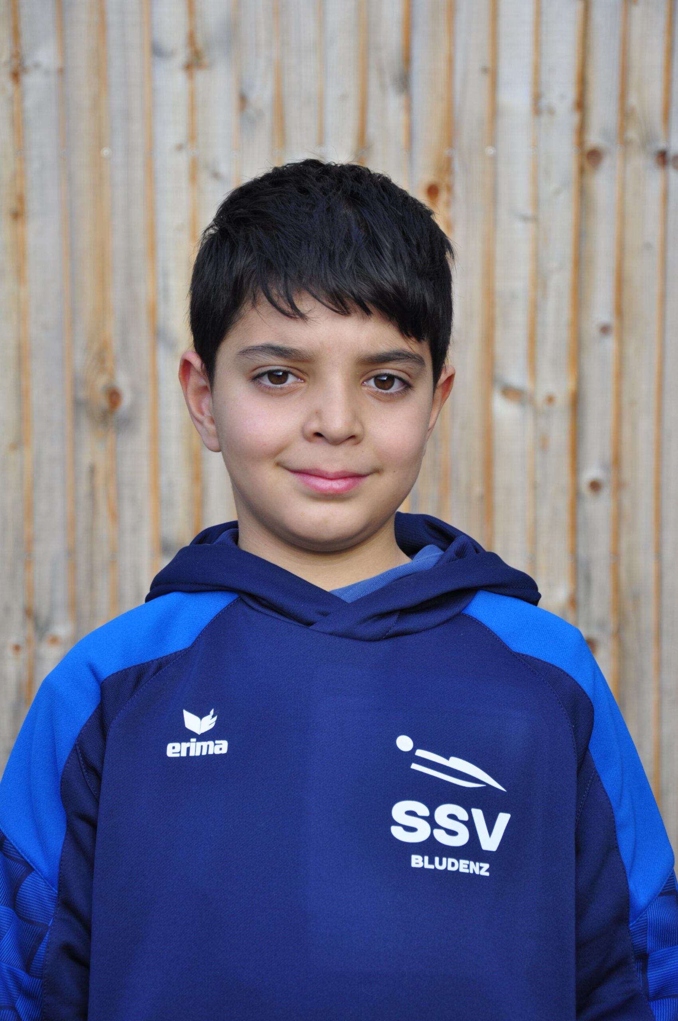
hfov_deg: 17.4
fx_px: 2209
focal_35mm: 78
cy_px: 510
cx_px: 339
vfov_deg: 26.0
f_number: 5.6
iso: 200
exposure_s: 1/100
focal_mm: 52
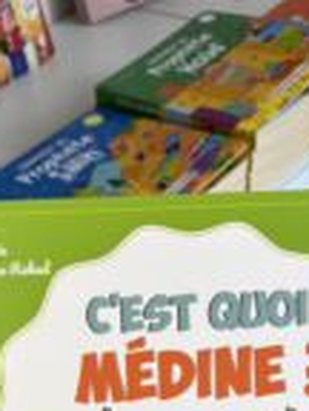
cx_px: 137
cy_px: 477
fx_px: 857
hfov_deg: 20.4
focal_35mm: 72
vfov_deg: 24.8
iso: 50
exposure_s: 1/100
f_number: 1.6
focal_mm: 5.96
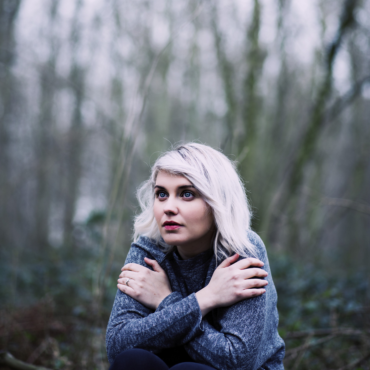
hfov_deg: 16.0
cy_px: 112
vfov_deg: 15.9
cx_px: 184
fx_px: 1318
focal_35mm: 109
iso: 100
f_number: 2.2
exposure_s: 1/400
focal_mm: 85
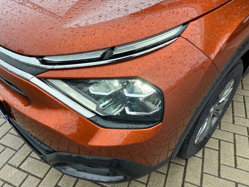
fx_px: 187
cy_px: 94
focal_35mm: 26
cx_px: 124
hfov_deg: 67.3
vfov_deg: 53.1
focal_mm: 5.1
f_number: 1.6
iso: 50
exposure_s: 1/122
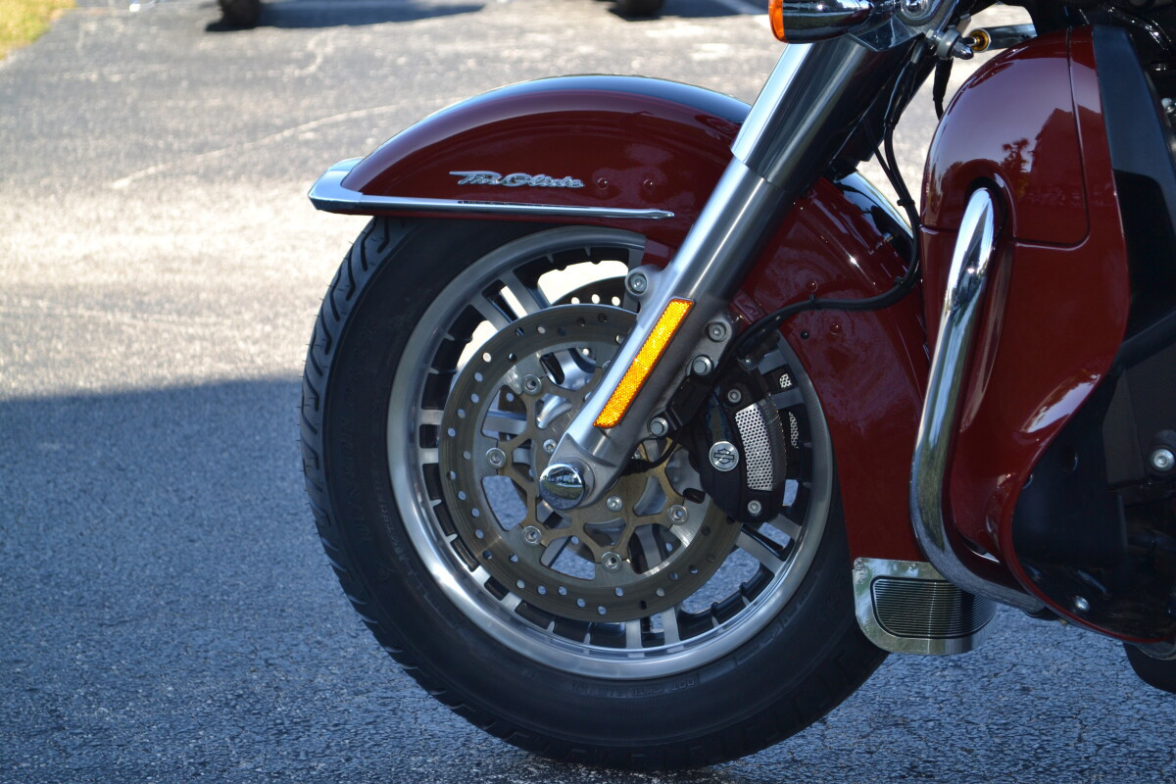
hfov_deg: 24.6
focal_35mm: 82
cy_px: 392
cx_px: 588
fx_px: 2695
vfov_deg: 16.6
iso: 160
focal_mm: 55
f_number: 5.6
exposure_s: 1/125
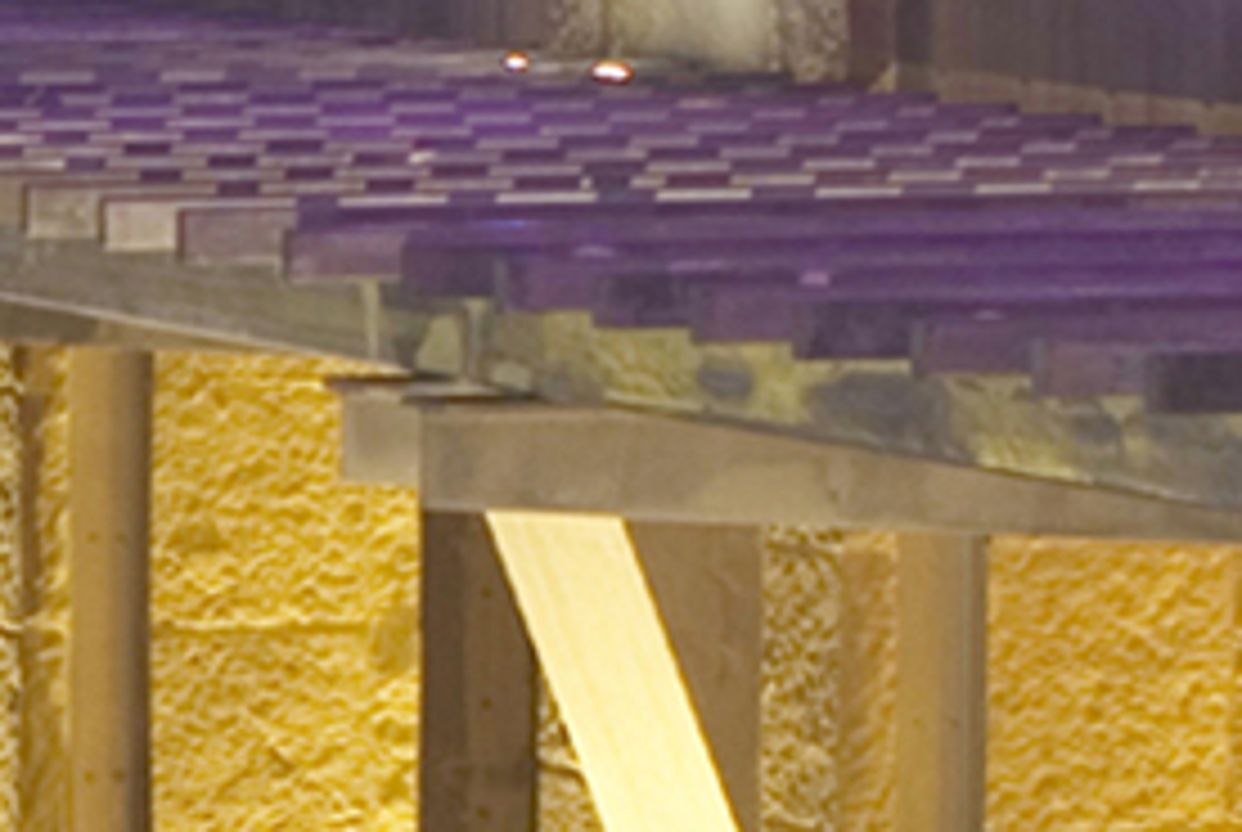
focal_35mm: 459
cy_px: 747
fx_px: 15853
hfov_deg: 4.5
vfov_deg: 3.0
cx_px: -662
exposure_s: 10
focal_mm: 55
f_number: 9
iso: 100
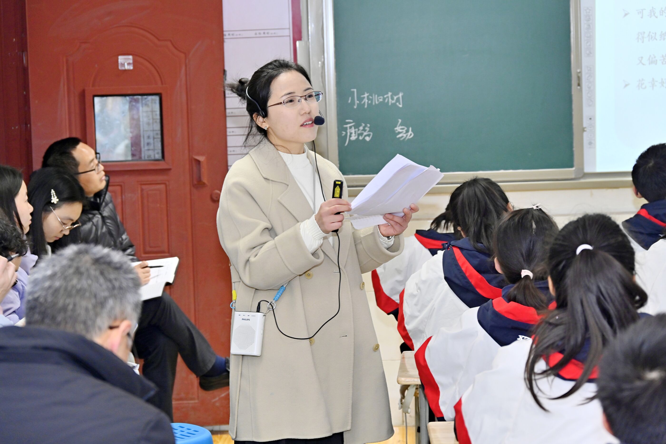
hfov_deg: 21.9
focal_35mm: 93
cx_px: 333
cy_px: 222
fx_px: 1720
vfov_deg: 14.7
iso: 800
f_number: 6.3
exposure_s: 1/125
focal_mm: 93
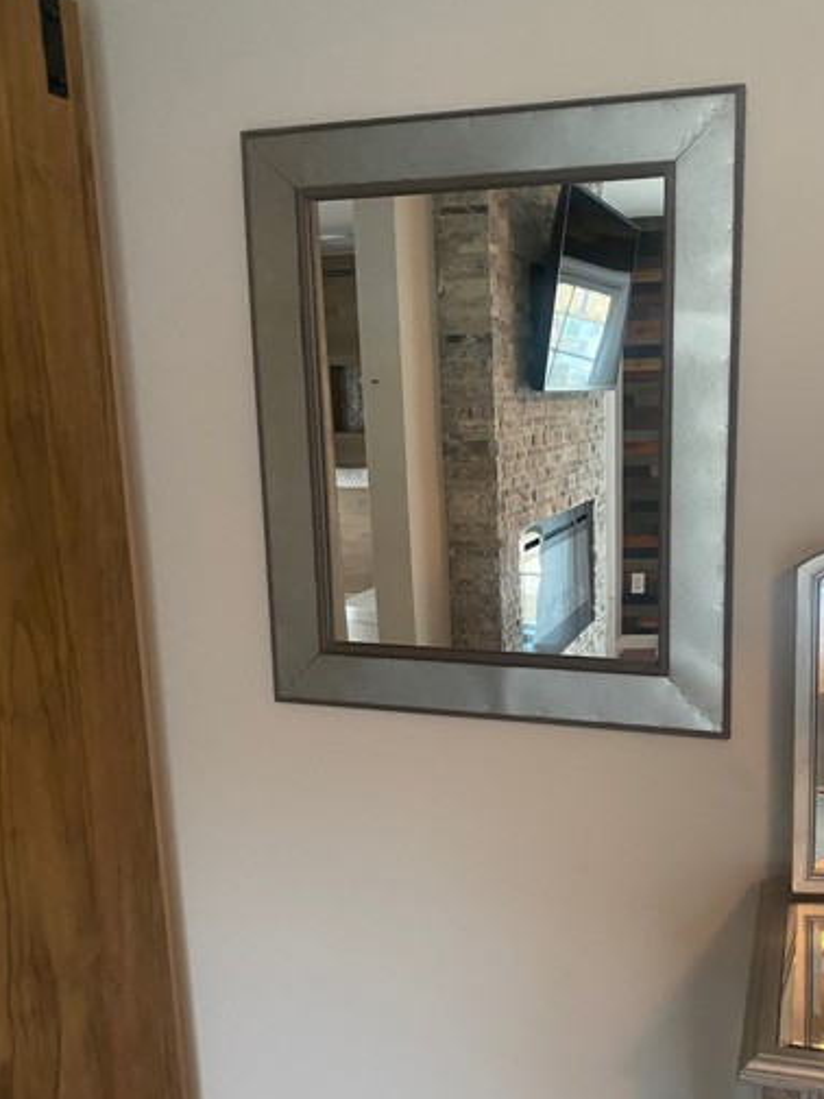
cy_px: 565
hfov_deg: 42.7
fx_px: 1047
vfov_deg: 55.3
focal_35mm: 33
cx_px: 501
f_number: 1.8
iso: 400
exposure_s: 1/40
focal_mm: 4.25
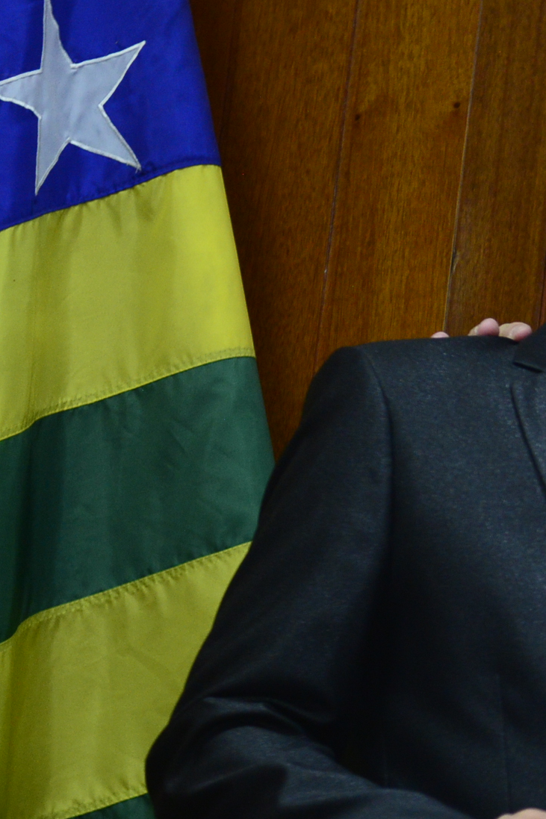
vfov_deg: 10.7
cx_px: 996
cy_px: 414
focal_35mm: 192
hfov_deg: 7.0
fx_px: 4369
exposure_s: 1/125
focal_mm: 70
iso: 2000
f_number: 2.8
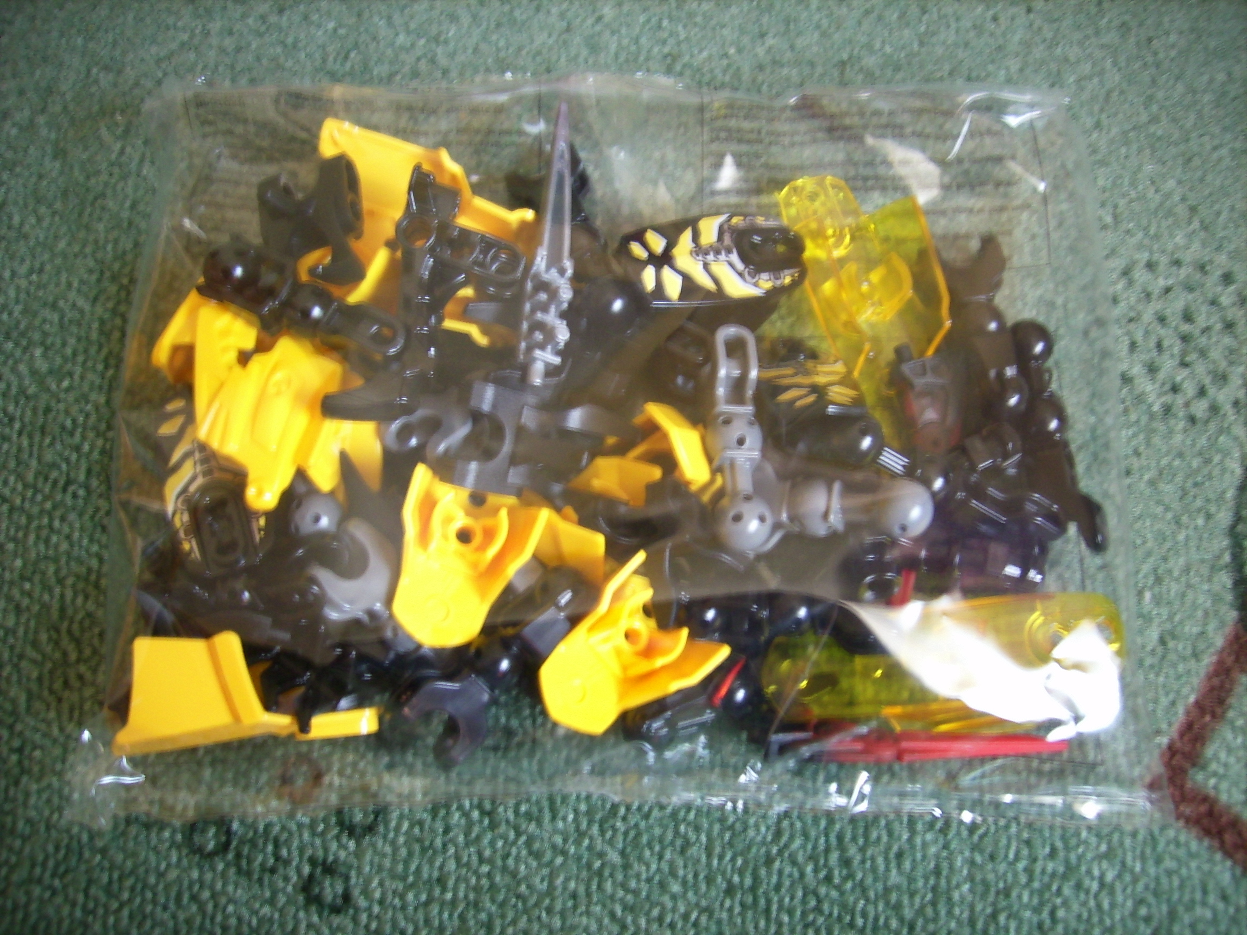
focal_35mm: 32
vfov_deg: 44.2
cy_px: 468
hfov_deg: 56.8
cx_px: 624
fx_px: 1153
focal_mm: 5.99
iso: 50
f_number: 2.8
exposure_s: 1/3
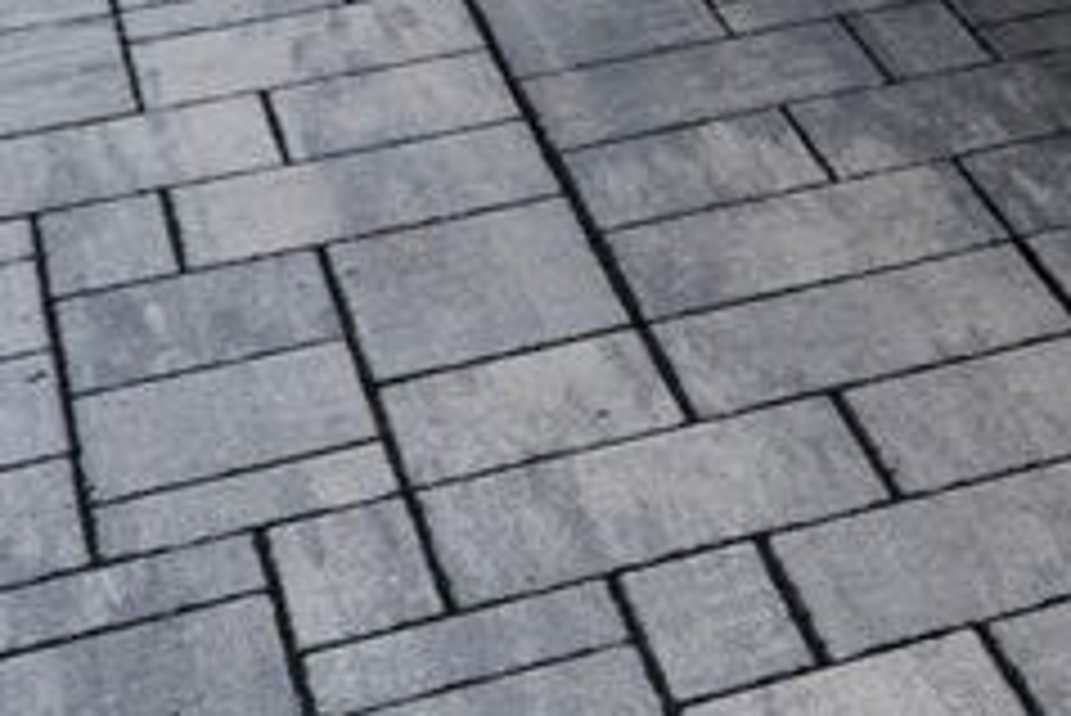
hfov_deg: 13.7
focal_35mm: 129
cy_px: -583
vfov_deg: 10.1
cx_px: 2088
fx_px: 3840
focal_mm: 30
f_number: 4
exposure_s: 1/160
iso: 250
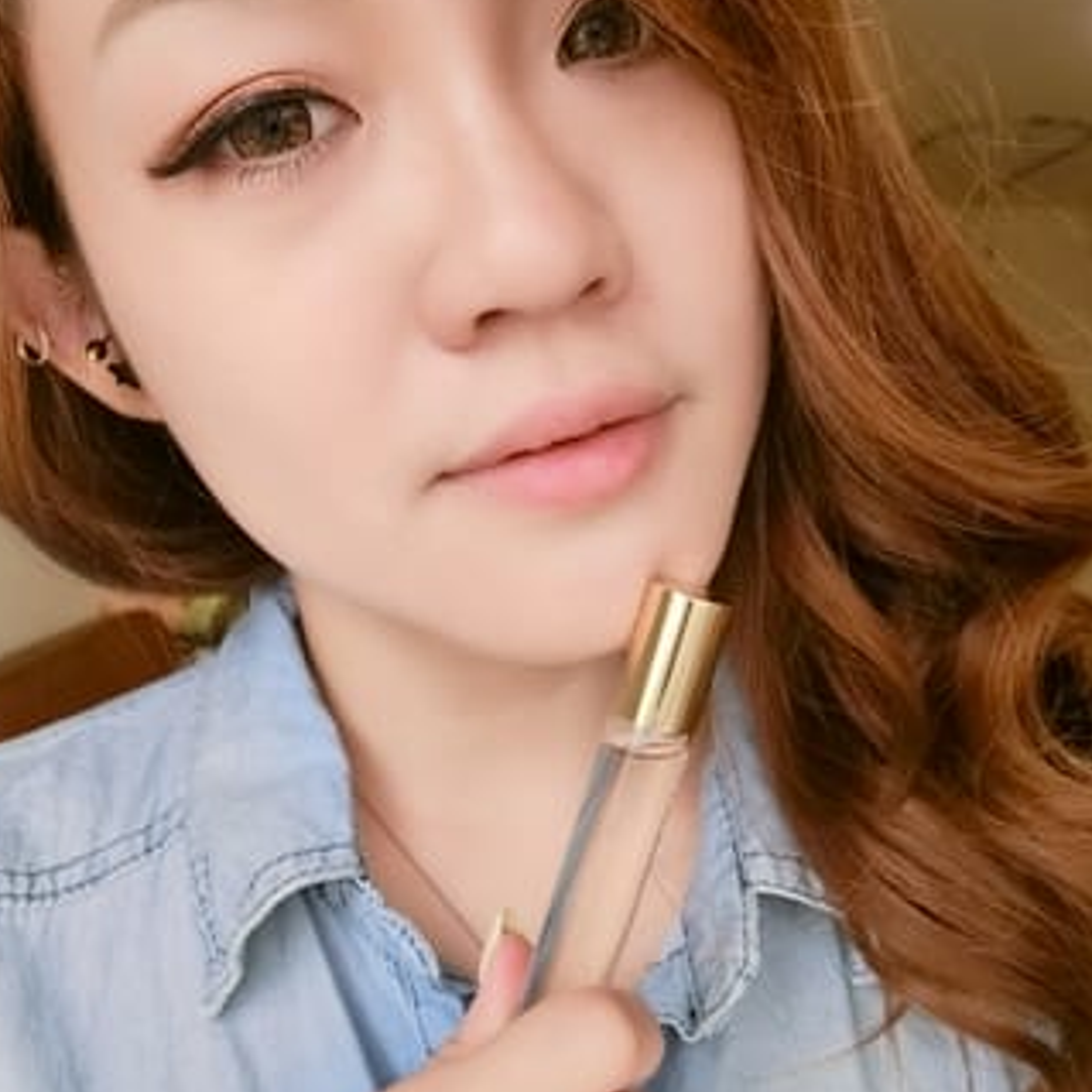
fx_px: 1142
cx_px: 491
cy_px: 534
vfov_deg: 51.1
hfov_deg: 51.0
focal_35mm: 32
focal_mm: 4.58
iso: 160
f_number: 2.8
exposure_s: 1/50
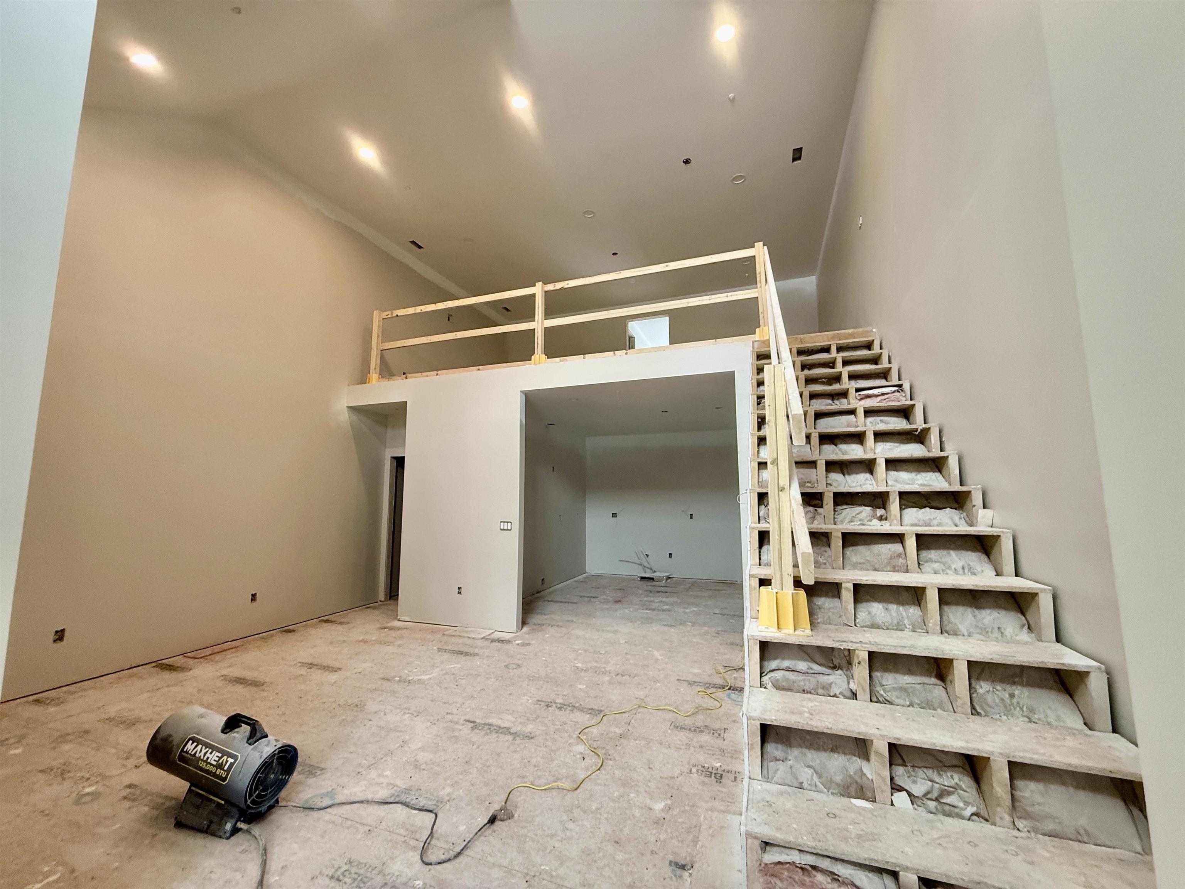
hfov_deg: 102.1
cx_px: 592
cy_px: 444
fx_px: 479
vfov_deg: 85.7
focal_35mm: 14
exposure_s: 1/120
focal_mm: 2.22
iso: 250
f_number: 2.2
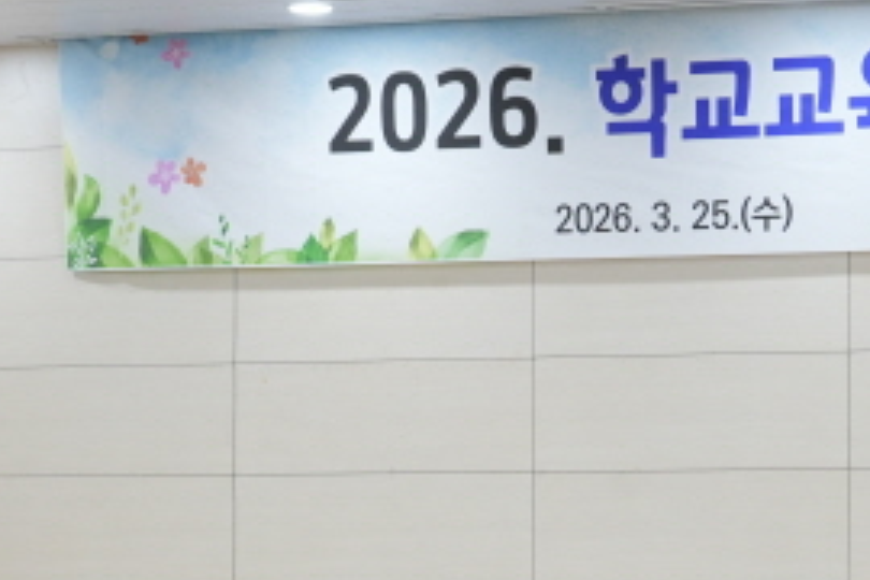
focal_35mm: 190
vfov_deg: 7.1
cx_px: 528
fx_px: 4591
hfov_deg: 10.8
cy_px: 780
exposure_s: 1/40
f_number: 4.5
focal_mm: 61
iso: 500
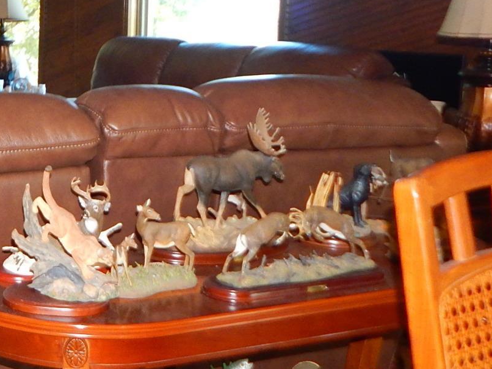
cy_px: 142
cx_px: -82
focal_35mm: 62
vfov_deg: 23.6
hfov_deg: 27.8
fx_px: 881
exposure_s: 1/30
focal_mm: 4
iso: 220
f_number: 3
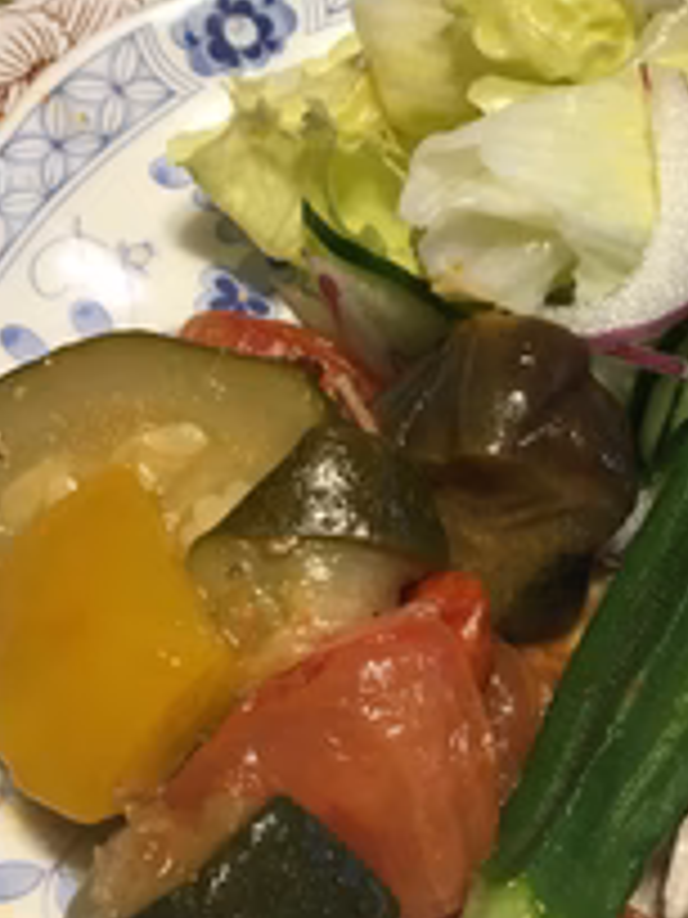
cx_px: 616
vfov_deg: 33.6
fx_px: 1511
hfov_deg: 24.9
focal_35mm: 57
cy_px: 572
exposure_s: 1/30
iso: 80
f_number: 2.2
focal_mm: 4.15
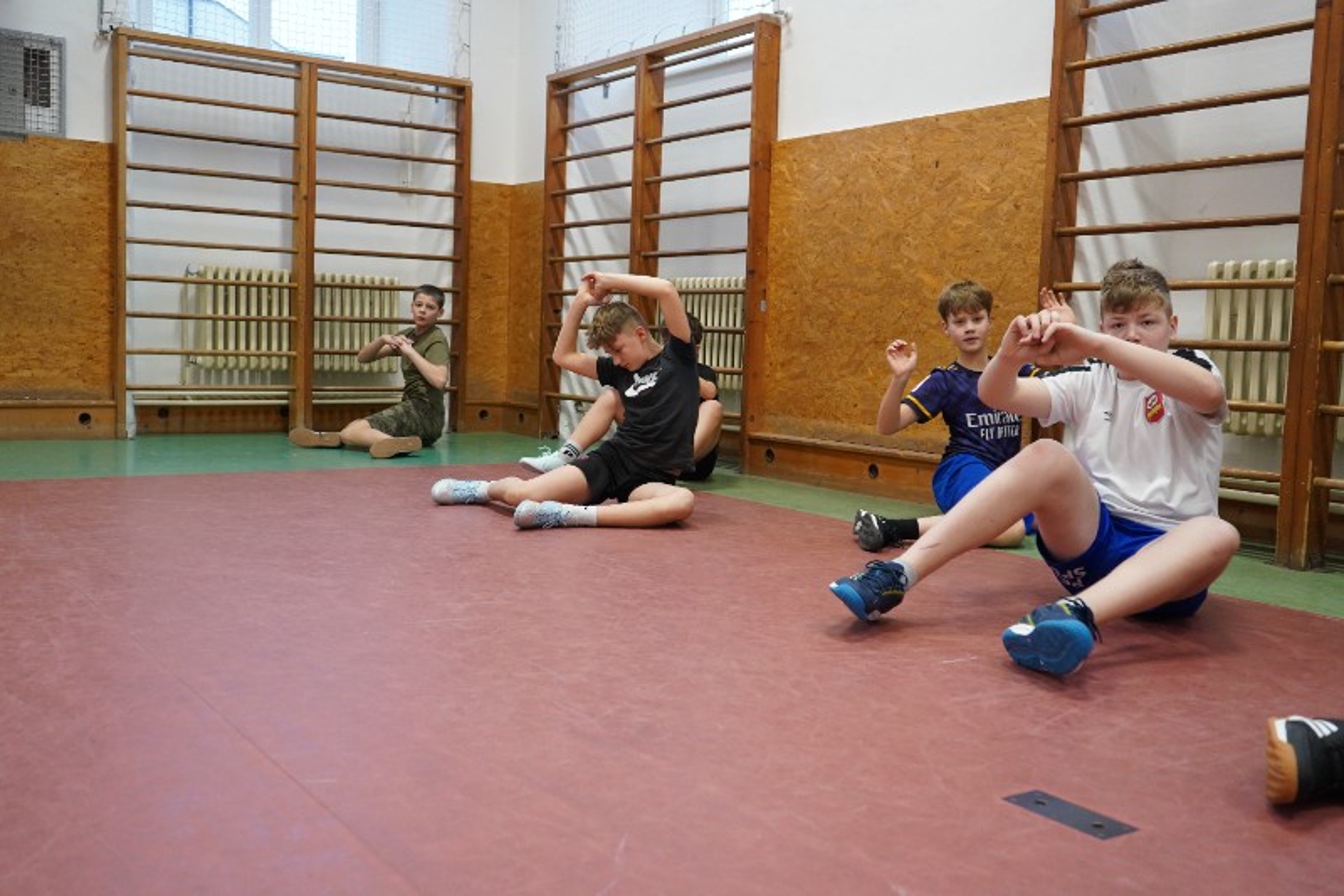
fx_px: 1269
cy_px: 448
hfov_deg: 55.8
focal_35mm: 34
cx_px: 672
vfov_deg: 38.9
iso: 2500
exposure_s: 1/160
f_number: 4
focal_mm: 34
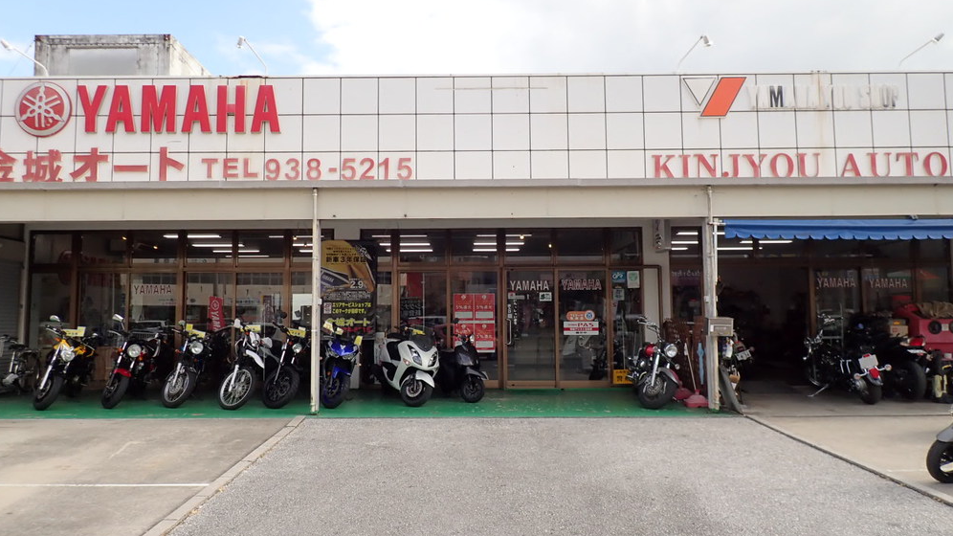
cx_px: 464
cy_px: 257
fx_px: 707
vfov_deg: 41.5
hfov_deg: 67.9
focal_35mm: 28
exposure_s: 1/500
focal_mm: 4.5
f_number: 2.8
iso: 100
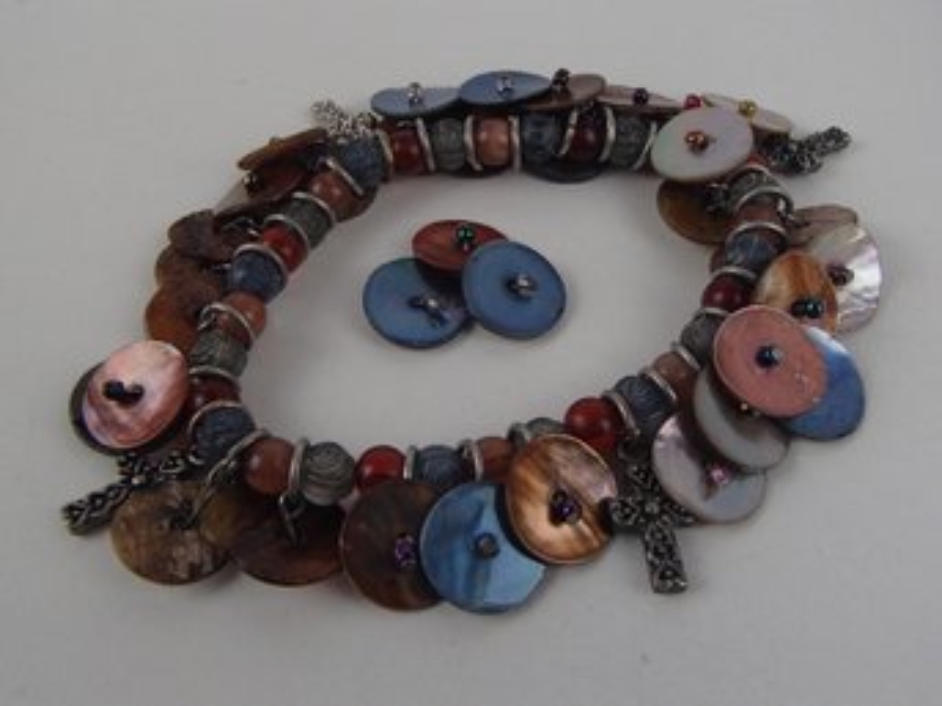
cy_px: 353
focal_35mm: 37
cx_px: 471
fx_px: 1007
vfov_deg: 38.6
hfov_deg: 50.2
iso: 250
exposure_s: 1/160
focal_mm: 6.64
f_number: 4.7
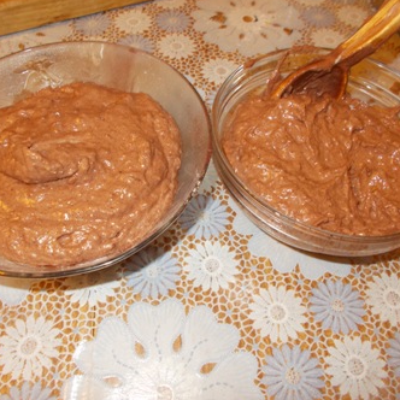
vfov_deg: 52.5
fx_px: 405
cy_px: 199
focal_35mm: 31
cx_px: 200
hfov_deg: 52.5
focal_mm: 4.6
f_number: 3.2
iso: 200
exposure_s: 1/25
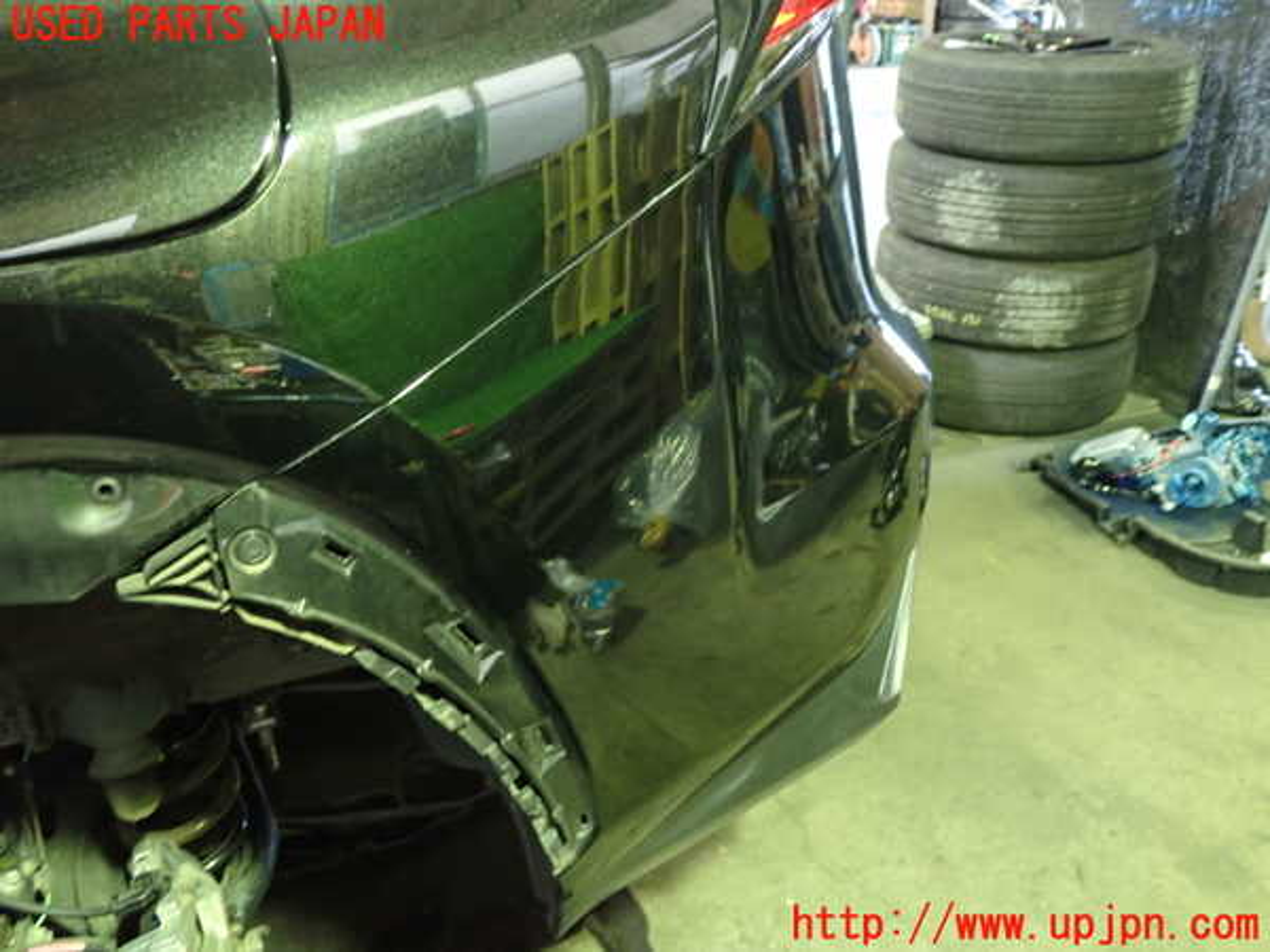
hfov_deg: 60.0
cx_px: 635
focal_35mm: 30
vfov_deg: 46.8
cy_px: 476
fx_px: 1101
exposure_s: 1/20
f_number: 2.3
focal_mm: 5.4
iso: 800
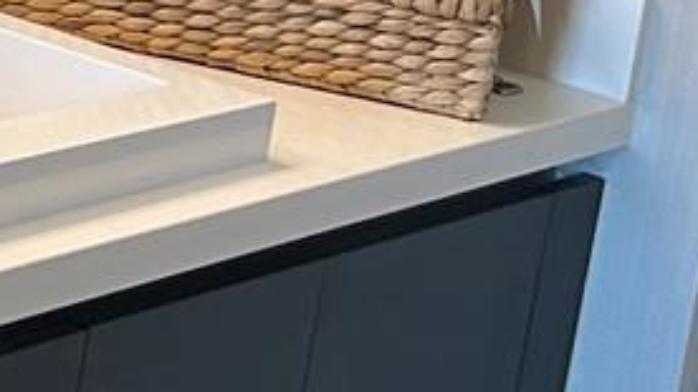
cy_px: -374
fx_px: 3034
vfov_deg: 7.1
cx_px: -1075
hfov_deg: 10.8
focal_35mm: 164
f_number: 1.5
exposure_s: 1/120
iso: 80
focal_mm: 5.7
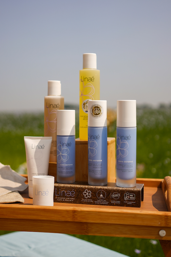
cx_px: 86
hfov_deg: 37.9
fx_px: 249
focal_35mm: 35
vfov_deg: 54.4
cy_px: 128
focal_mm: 35
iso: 50
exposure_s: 1/2000
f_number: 2.8
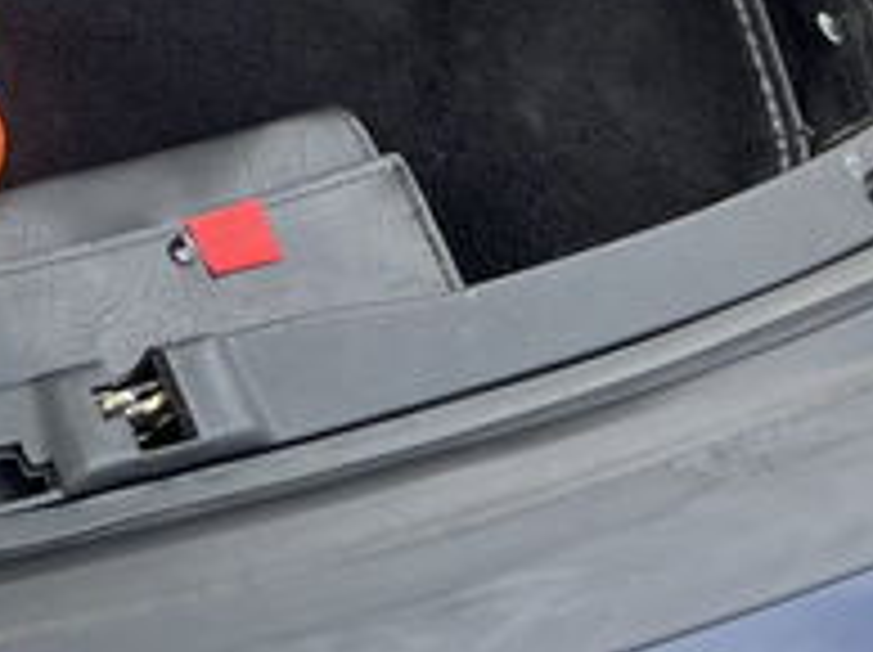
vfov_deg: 13.3
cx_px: -270
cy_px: -423
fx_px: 2594
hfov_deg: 17.8
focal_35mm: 103
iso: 40
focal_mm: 5.1
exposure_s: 1/164
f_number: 1.6
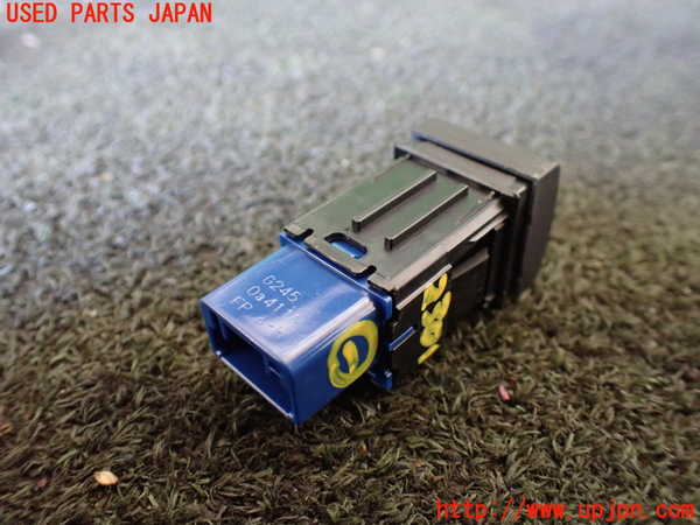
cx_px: 350
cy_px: 262
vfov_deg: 46.8
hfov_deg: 60.0
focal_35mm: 30
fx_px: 607
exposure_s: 1/30
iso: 1000
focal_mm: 5.4
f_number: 2.3
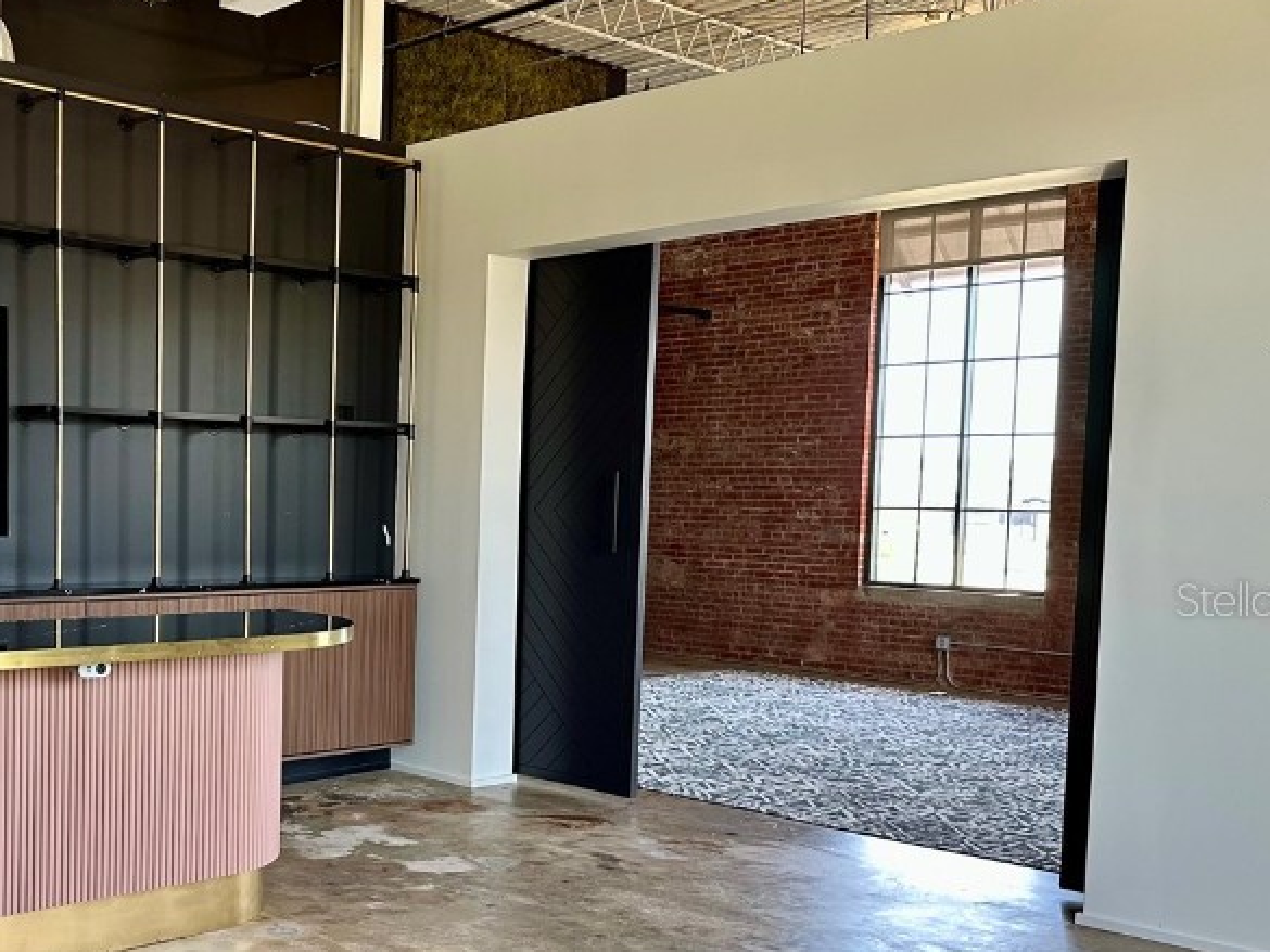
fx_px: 1541
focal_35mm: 42
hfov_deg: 42.9
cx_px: 269
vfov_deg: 34.2
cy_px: 599
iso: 160
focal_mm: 6.86
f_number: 1.78
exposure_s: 1/120
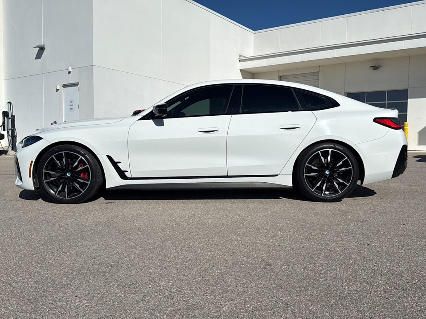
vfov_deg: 54.9
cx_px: 213
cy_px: 160
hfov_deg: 69.4
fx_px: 308
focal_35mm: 25
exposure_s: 1/14286
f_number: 1.78
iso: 64
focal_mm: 6.76
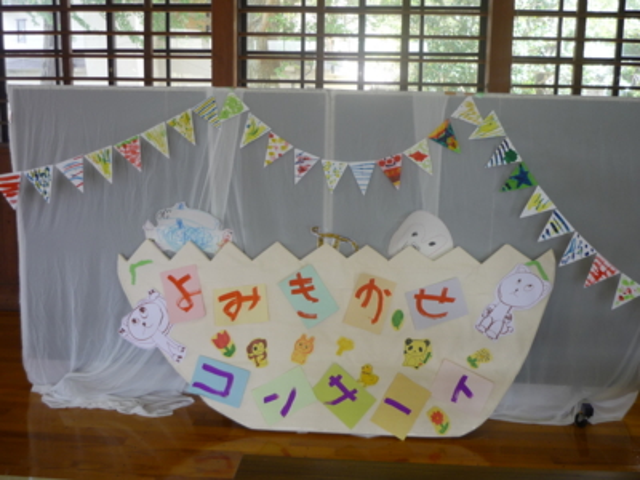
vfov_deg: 39.7
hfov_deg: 51.4
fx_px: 666
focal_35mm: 36
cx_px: 320
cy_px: 240
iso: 100
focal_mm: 5.5
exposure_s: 1/30
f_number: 2.8
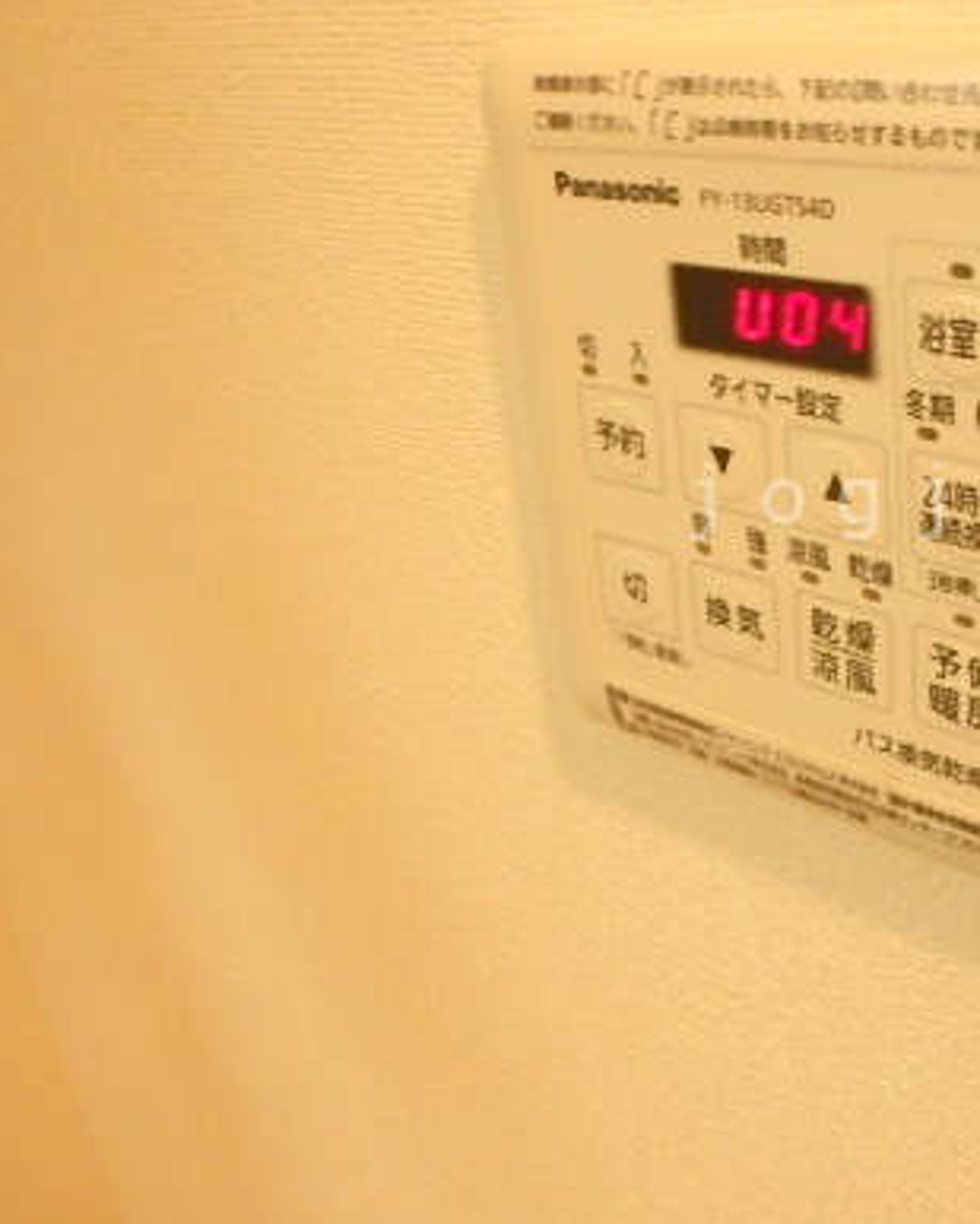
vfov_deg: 52.5
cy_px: 501
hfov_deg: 39.7
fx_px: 1232
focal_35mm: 34
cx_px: 907
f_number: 3.5
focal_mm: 3.7
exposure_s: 1/30
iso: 800
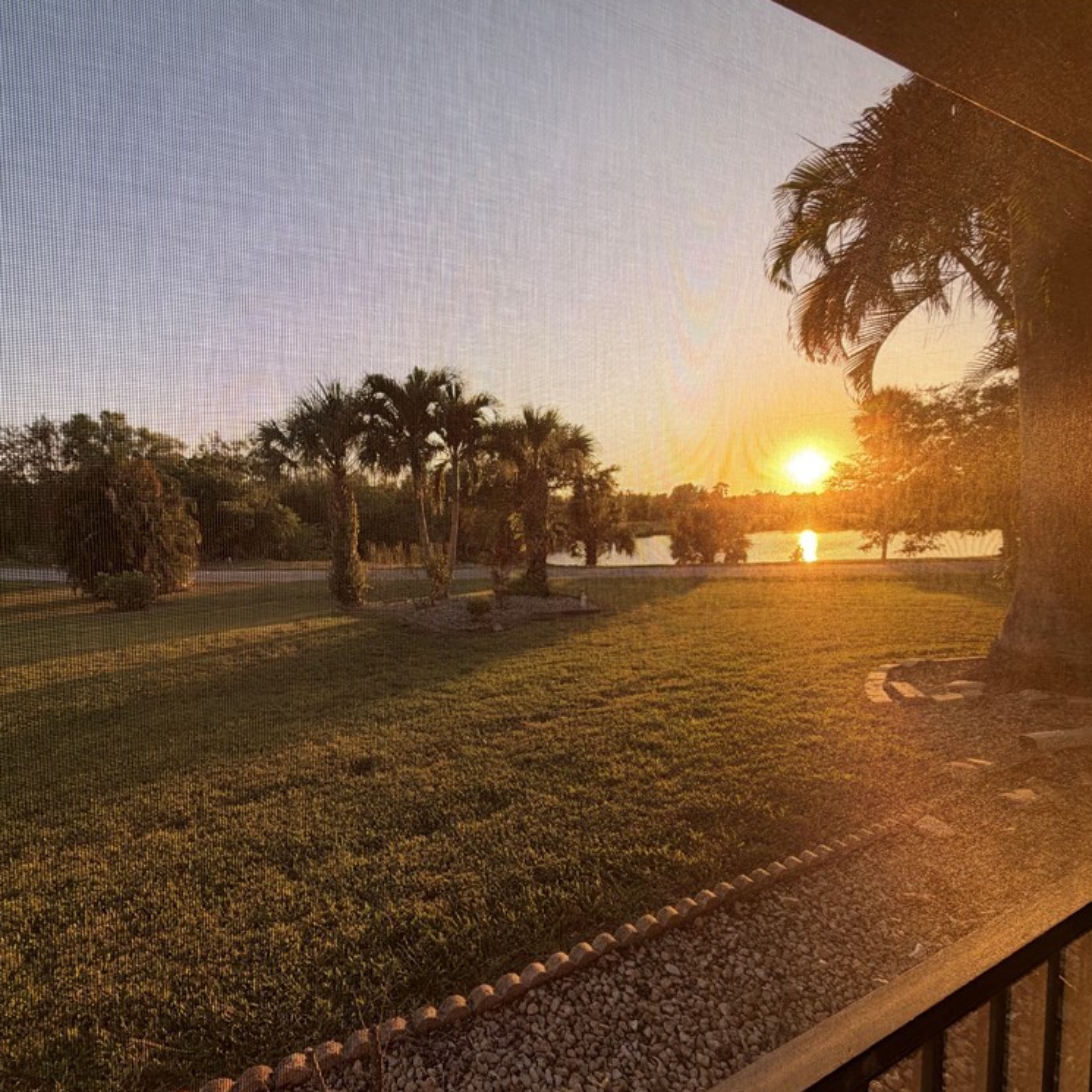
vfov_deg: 84.0
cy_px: 554
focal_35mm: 17
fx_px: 607
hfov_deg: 83.3
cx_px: 454
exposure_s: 1/333
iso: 50
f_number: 2.2
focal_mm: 2.22
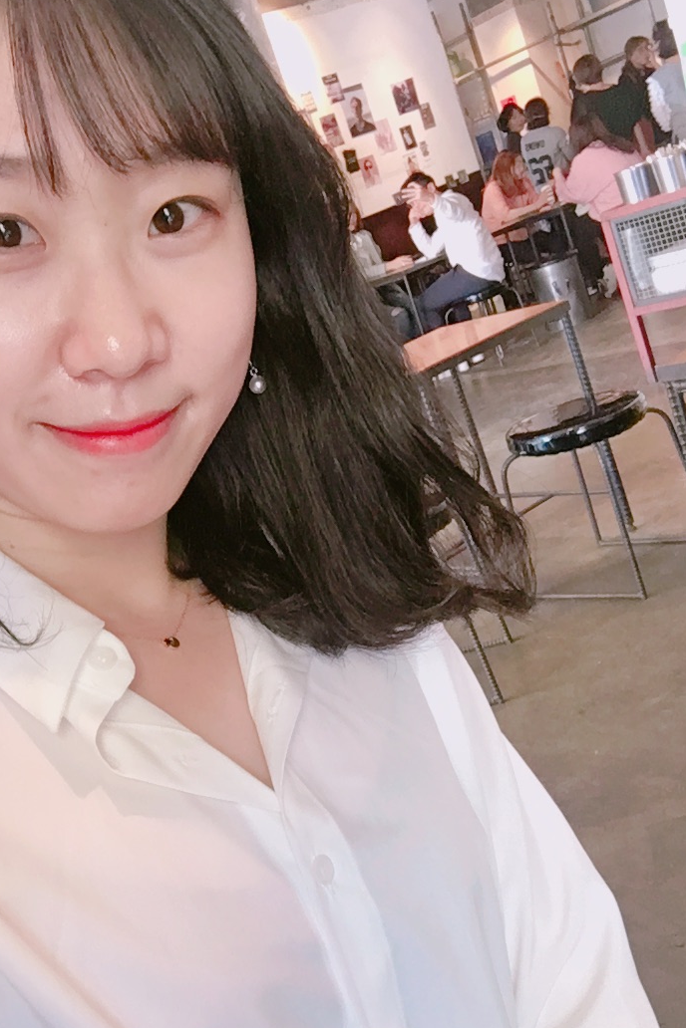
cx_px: 228
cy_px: 561
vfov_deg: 48.4
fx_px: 1143
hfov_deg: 33.1
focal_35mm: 40
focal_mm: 2.65
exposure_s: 1/30
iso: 125
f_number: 2.2
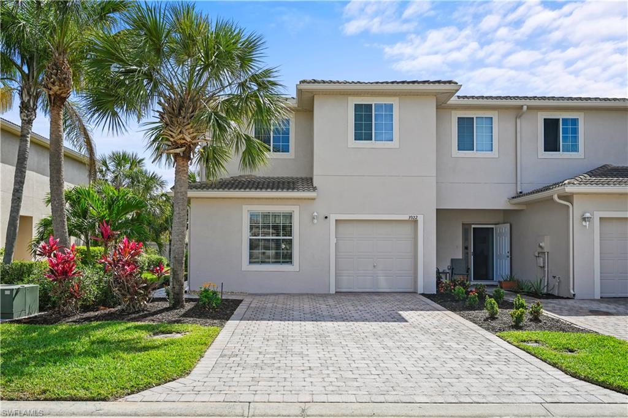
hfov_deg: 70.5
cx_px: 314
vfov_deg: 50.3
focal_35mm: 26
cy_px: 209
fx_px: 444
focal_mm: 25.5
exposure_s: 1/400
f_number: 7.1
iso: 100
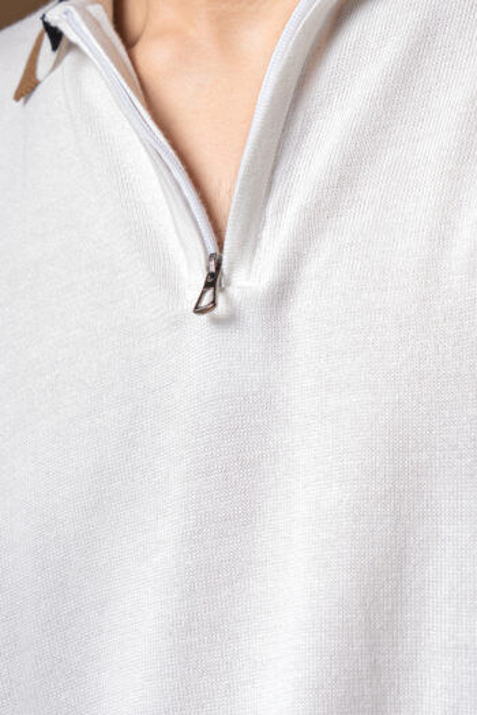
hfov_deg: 9.4
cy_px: 170
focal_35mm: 146
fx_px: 2902
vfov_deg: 14.0
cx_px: 270
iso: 320
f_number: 7.1
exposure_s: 1/200
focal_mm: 73
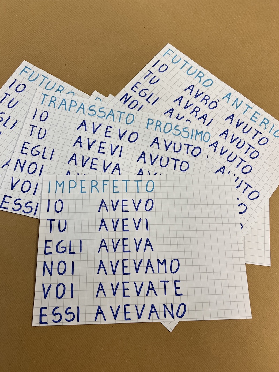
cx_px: 140
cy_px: 186
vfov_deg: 67.3
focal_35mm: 26
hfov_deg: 53.1
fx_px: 279
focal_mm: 5.7
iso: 40
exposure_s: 1/100
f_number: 1.5
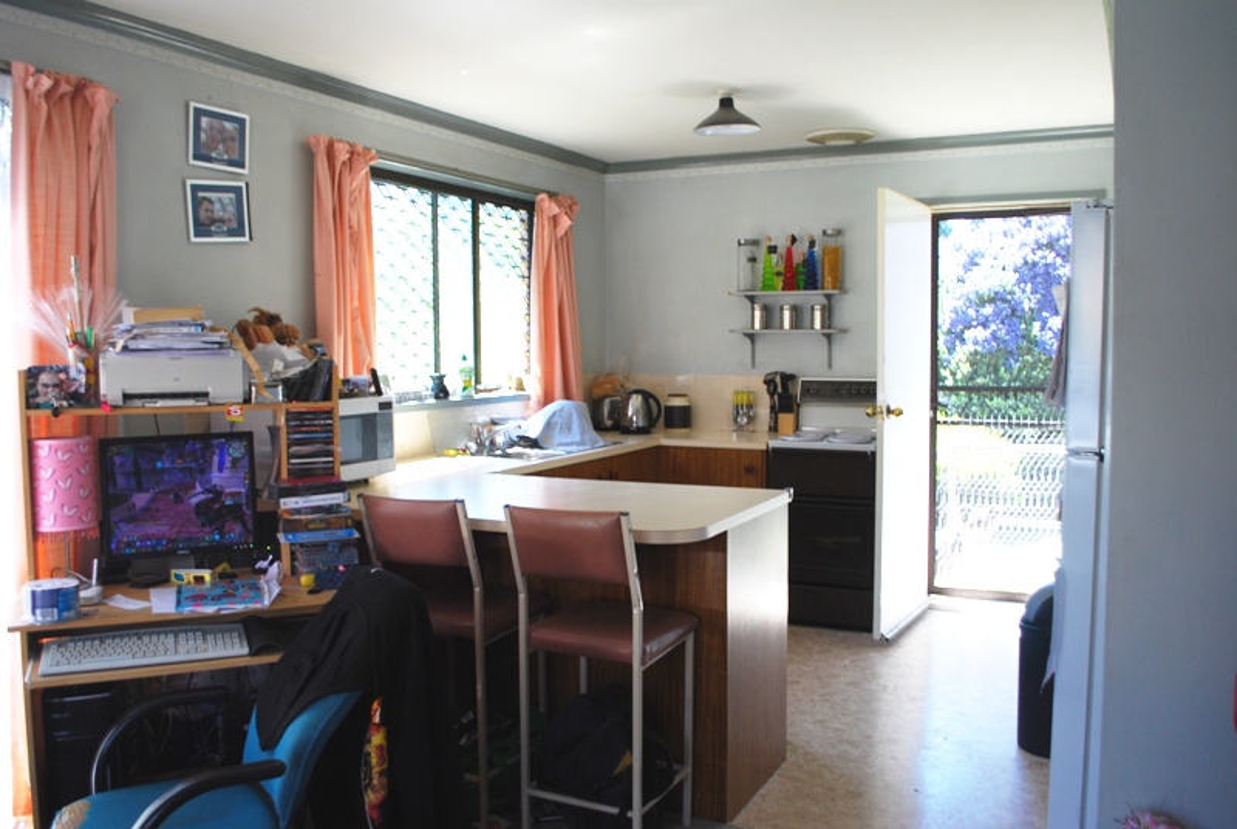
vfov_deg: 43.7
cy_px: 414
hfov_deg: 61.9
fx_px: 1032
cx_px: 618
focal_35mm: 30
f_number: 4.5
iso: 200
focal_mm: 20
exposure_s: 1/80
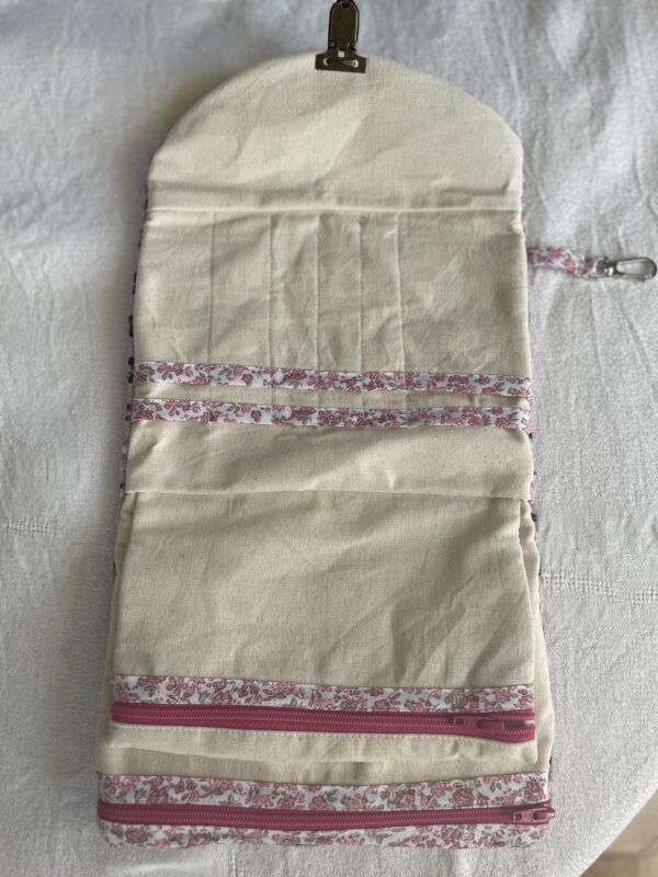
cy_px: 438
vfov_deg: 67.3
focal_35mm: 26
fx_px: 659
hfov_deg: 53.1
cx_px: 329
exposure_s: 1/121
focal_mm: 4.2
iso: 80
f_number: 1.6
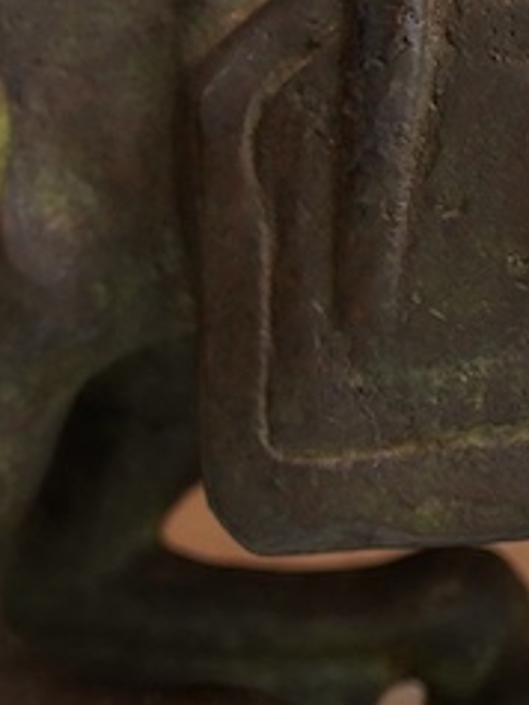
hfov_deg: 8.4
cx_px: -710
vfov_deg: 12.0
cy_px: 336
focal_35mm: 164
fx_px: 3339
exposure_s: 1/125
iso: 1250
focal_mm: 30
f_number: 7.1
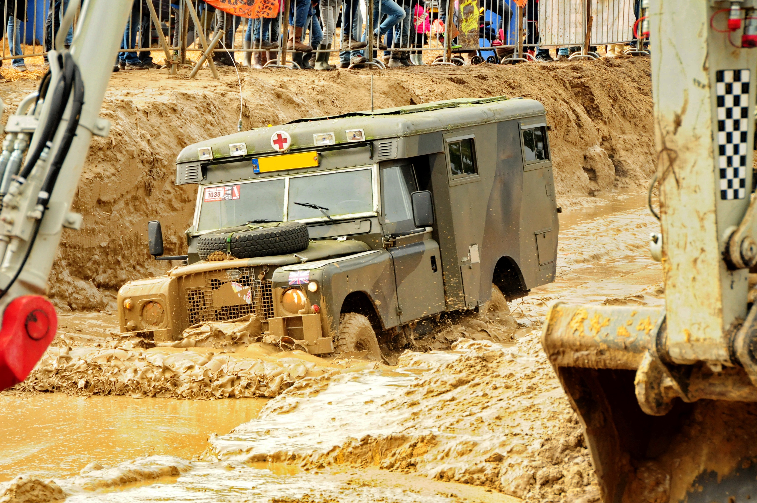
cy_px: 252
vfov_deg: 8.7
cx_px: 378
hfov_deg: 13.1
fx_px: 3308
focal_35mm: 158
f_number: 11
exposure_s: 1/500
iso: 800
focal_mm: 105
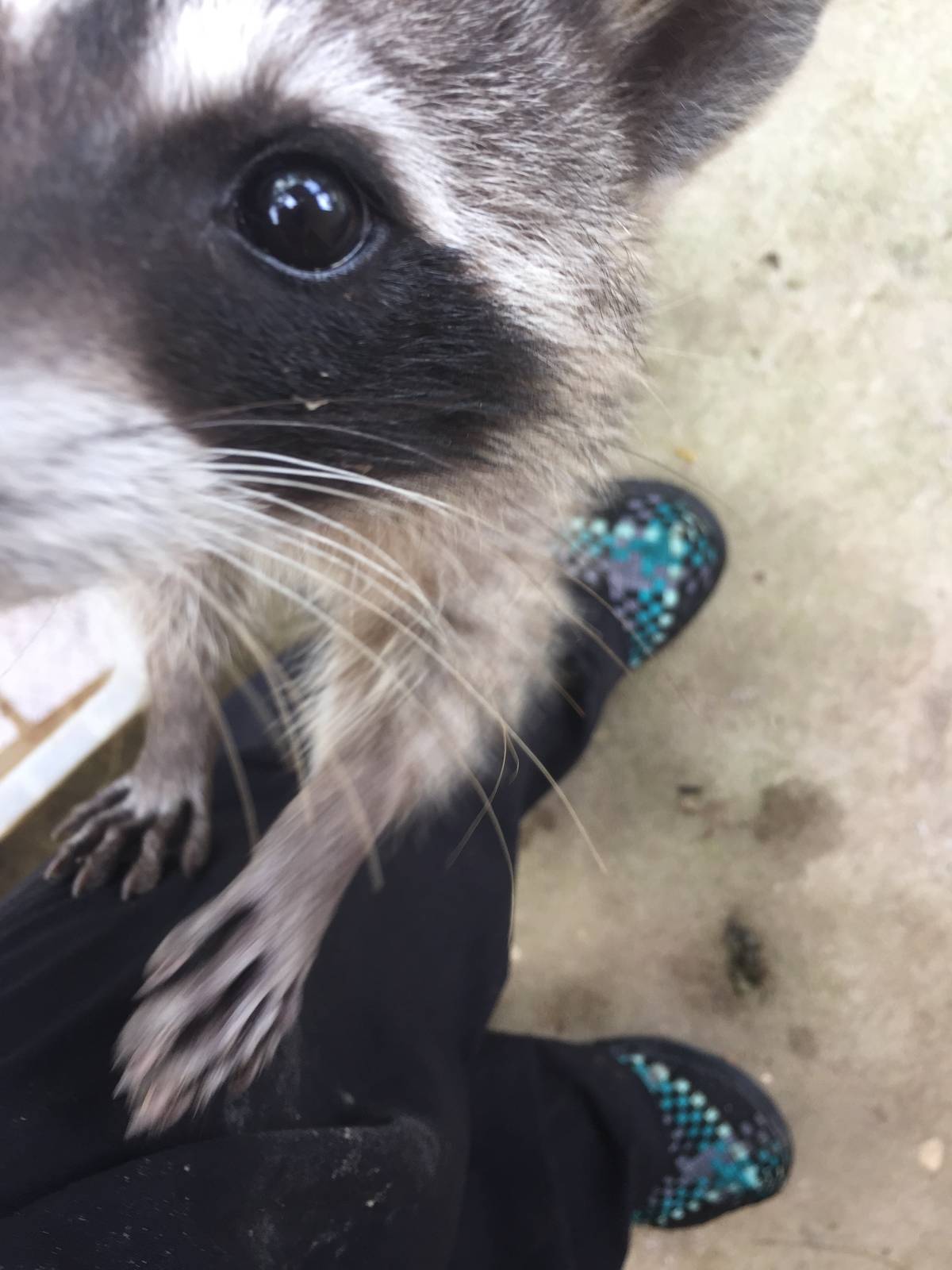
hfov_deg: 48.2
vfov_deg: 61.7
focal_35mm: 29
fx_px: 1063
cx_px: 476
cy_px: 635
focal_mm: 4.15
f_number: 2.2
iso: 40
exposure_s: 1/60
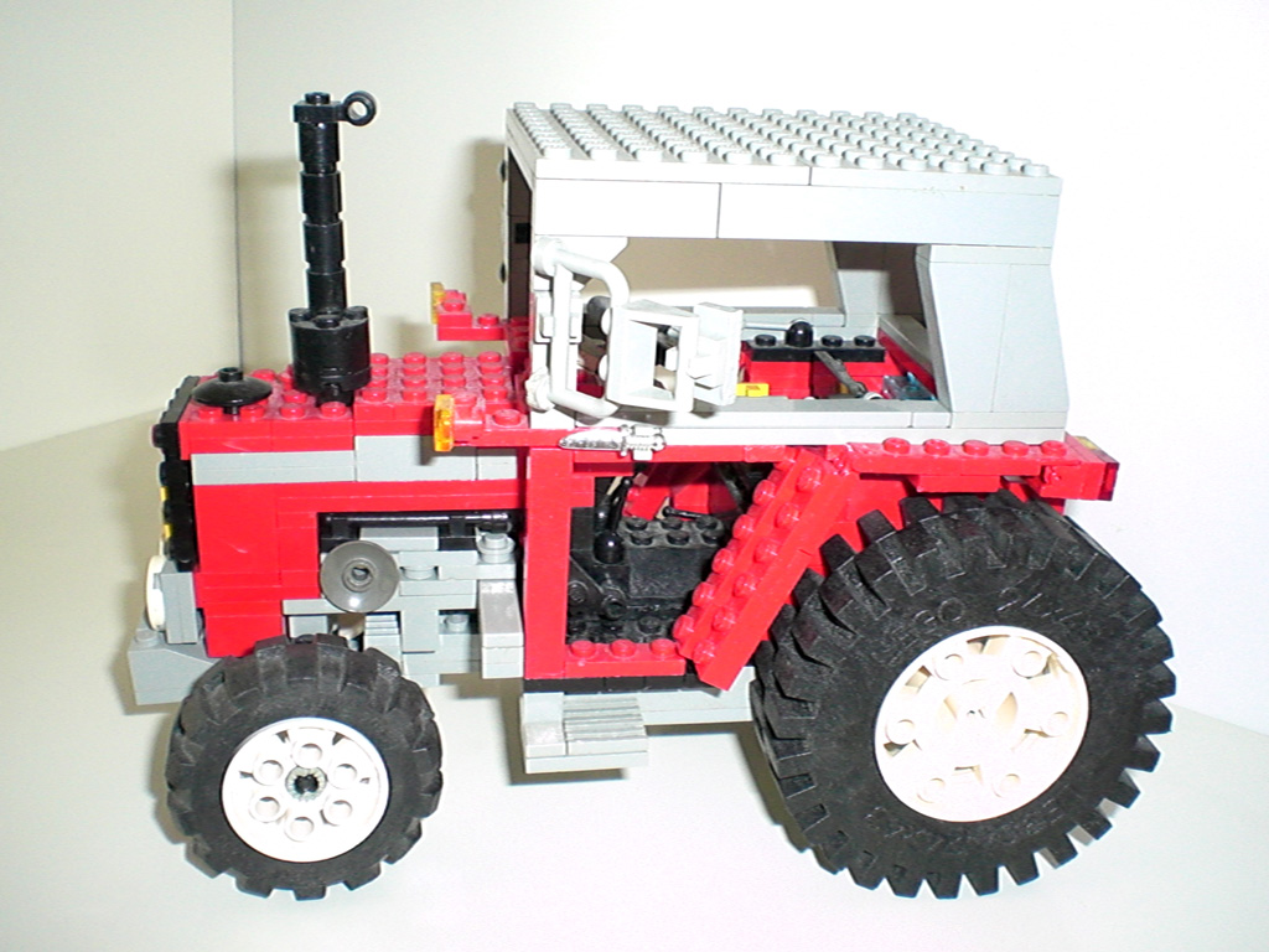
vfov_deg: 37.7
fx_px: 1393
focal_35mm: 38
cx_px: 634
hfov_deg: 49.0
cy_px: 476
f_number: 4.4
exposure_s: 1/60
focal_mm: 6.3
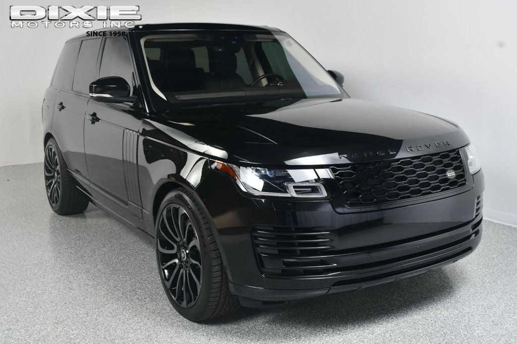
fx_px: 574
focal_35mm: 40
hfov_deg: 48.5
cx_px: 258
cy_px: 172
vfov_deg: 33.4
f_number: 9
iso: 100
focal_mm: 27
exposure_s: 1/160
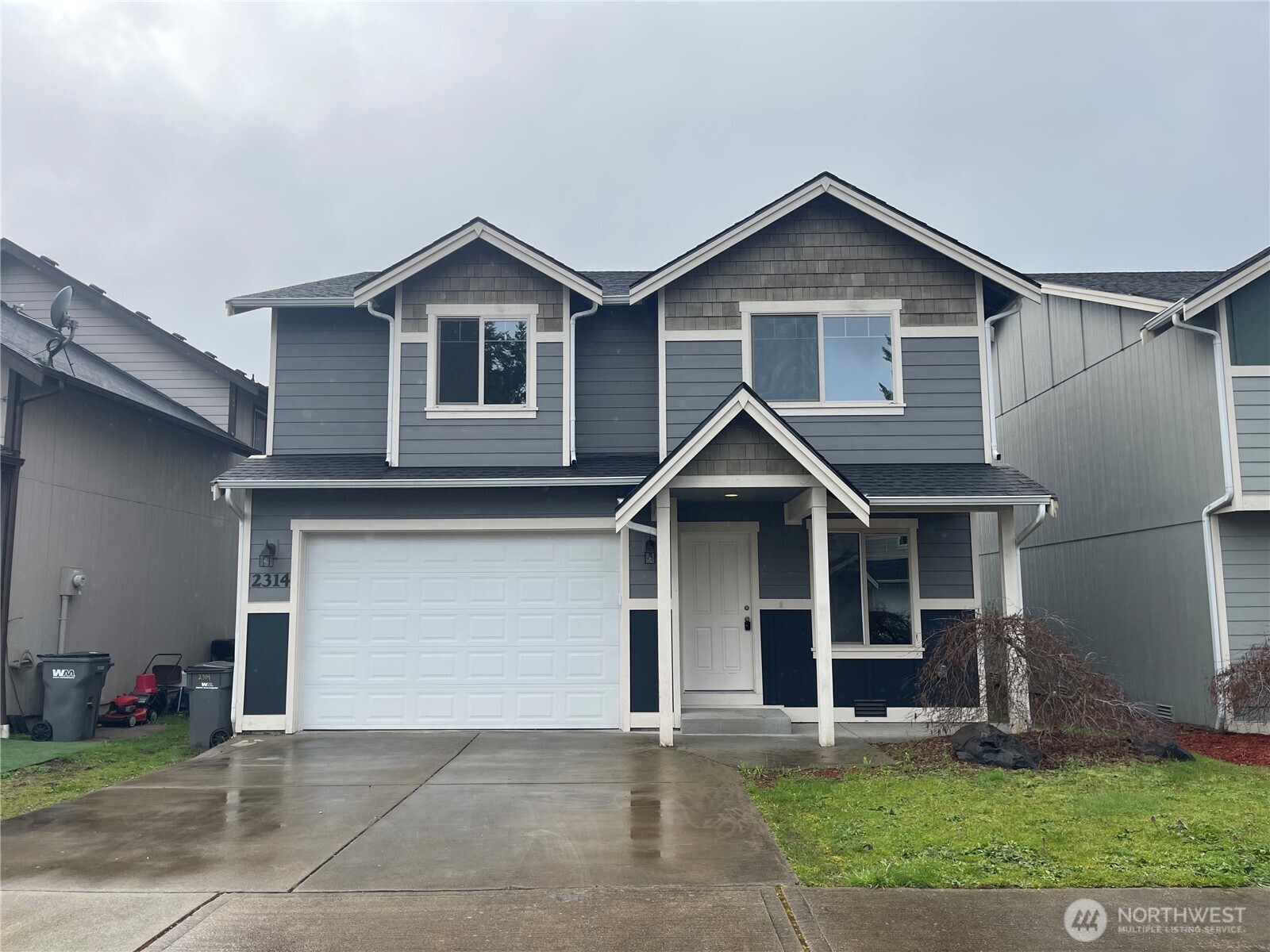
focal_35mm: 25
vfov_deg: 54.9
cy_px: 476
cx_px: 635
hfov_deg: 69.4
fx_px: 917
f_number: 1.6
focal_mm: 5.1
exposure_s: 1/2203
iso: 32
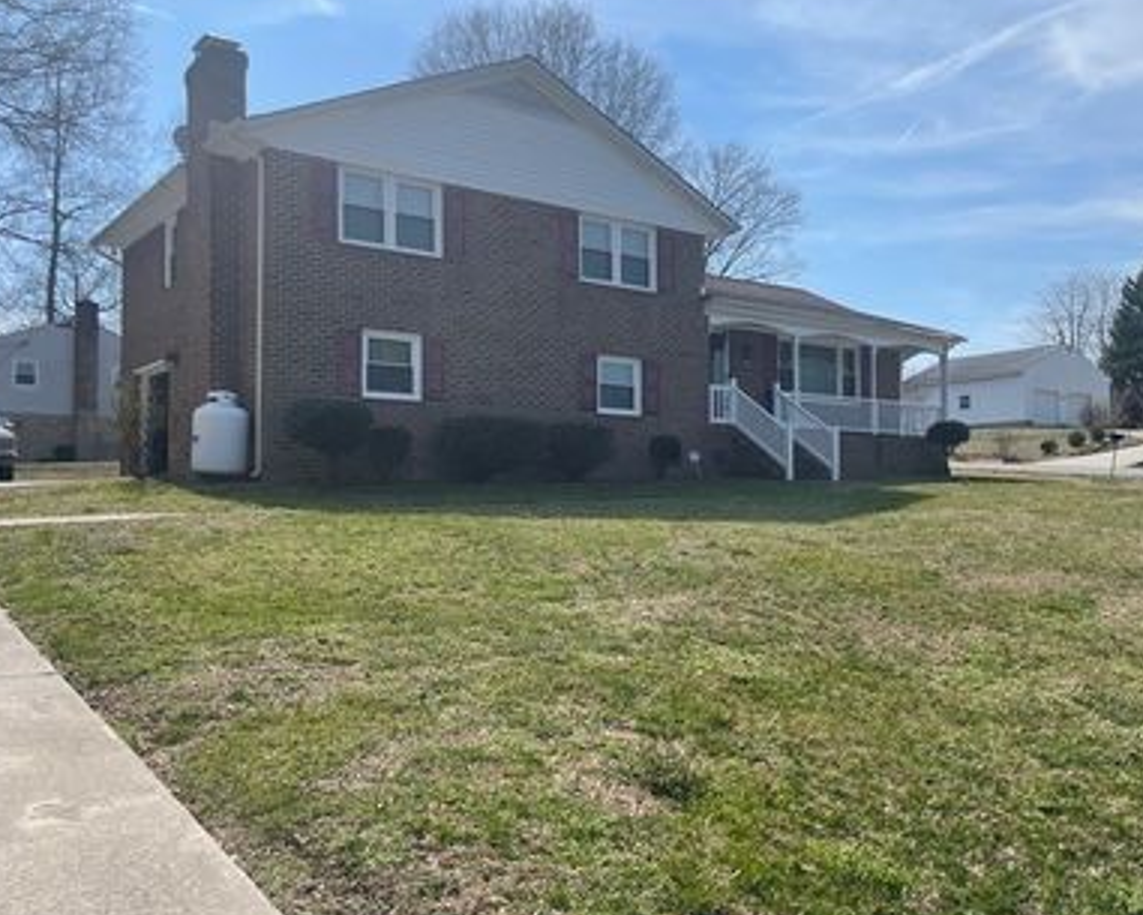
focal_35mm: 32
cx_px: 711
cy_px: 466
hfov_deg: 55.0
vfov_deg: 45.8
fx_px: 1083
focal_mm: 5.1
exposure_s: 1/3788
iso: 32
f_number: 1.6
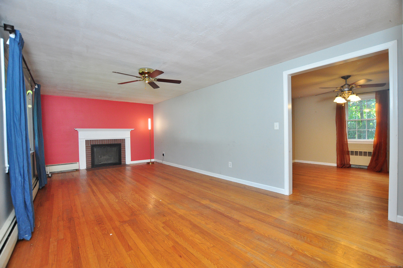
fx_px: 168
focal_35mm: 15
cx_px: 202
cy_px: 134
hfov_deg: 100.5
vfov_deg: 77.2
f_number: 4.5
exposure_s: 1/125
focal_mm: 10
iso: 1000
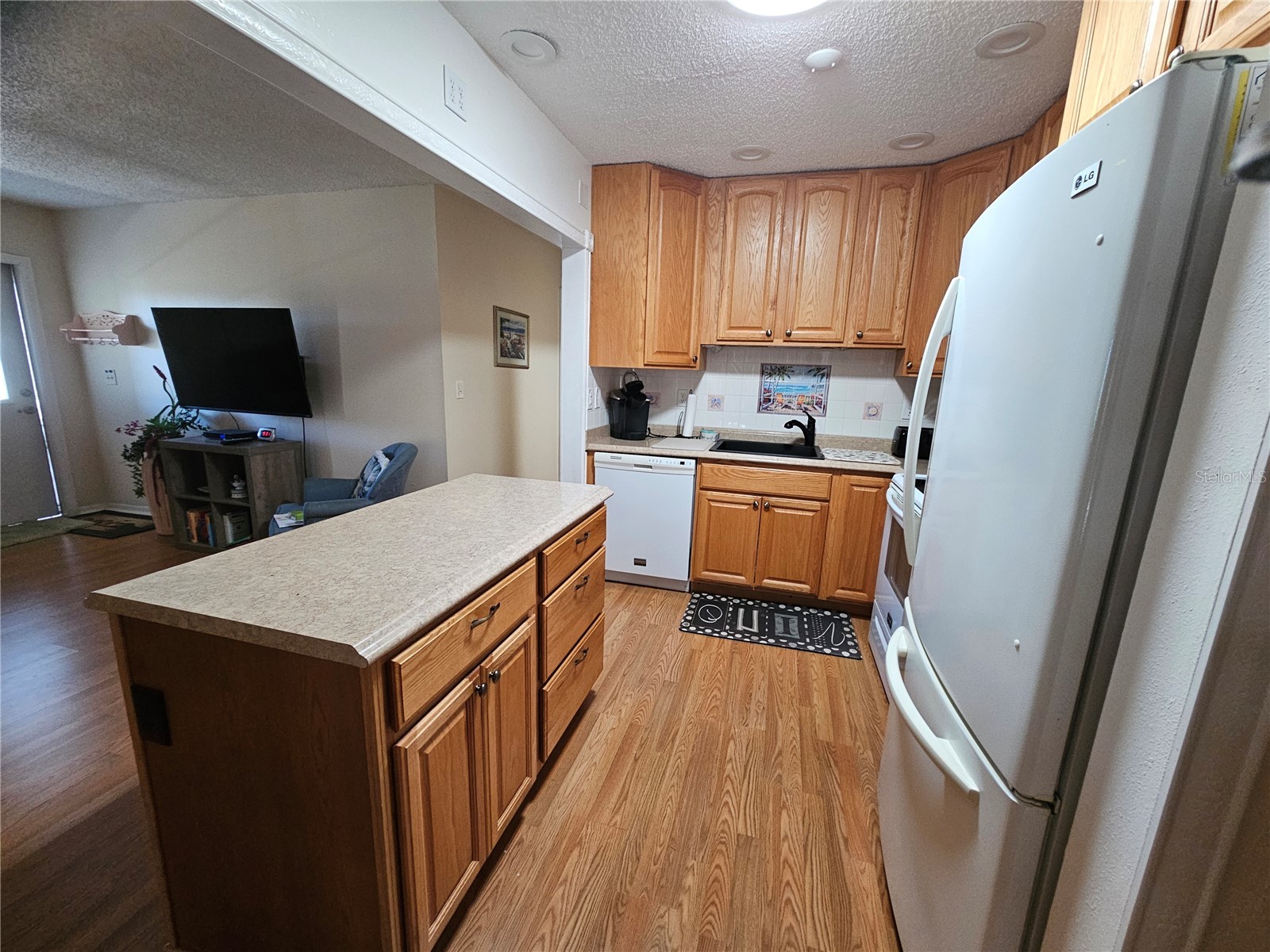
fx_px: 477
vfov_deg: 89.9
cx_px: 635
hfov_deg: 106.2
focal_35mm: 13
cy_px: 476
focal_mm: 2.2
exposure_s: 1/30
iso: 400
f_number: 2.2
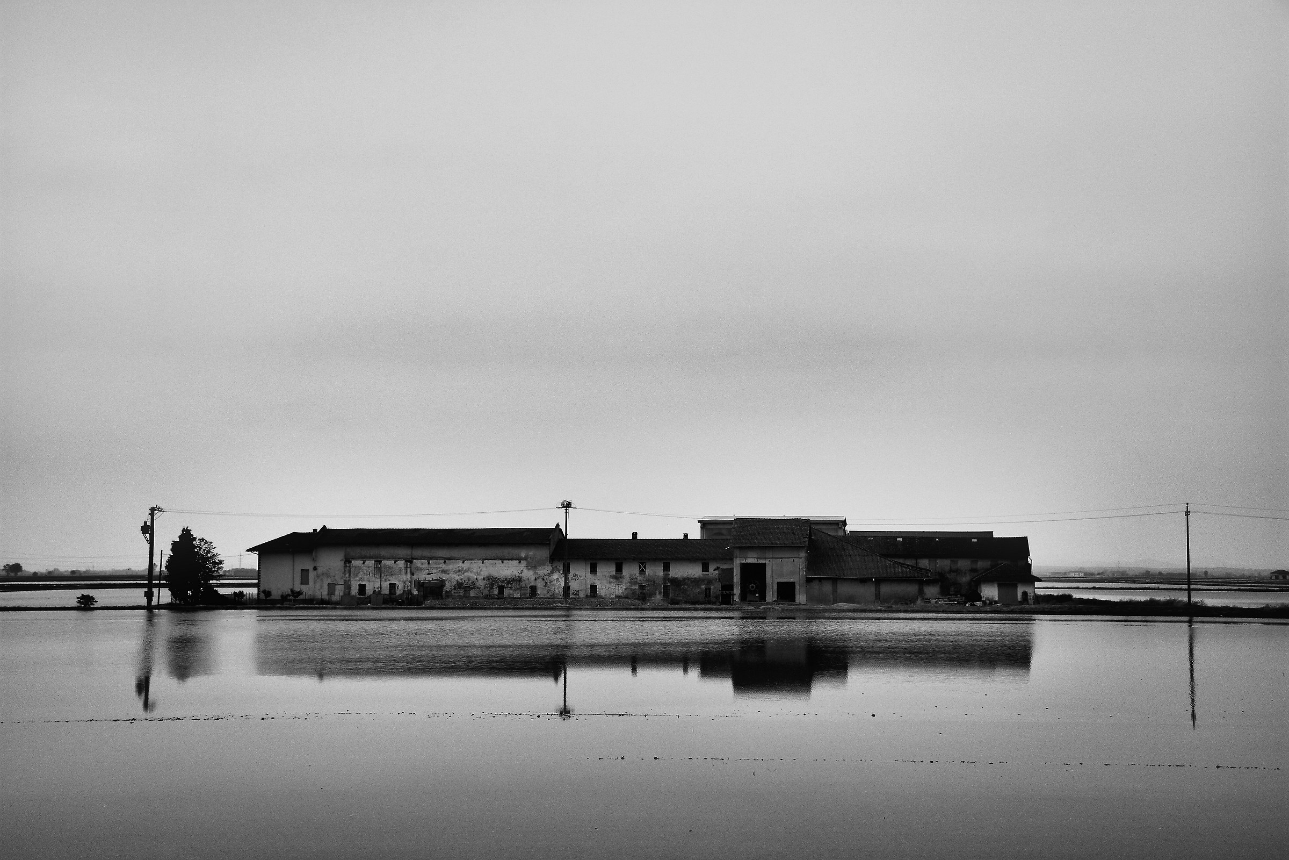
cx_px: 644
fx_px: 1719
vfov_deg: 28.1
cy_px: 430
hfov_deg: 41.1
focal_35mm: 48
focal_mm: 32
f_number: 5.6
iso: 400
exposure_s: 1/500
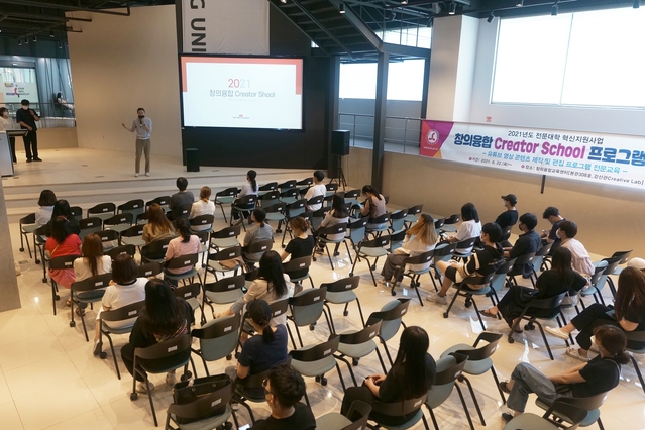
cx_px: 322
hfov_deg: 71.5
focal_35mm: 25
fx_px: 448
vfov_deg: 51.3
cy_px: 215
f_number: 2.8
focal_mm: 25
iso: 1600
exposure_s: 1/400
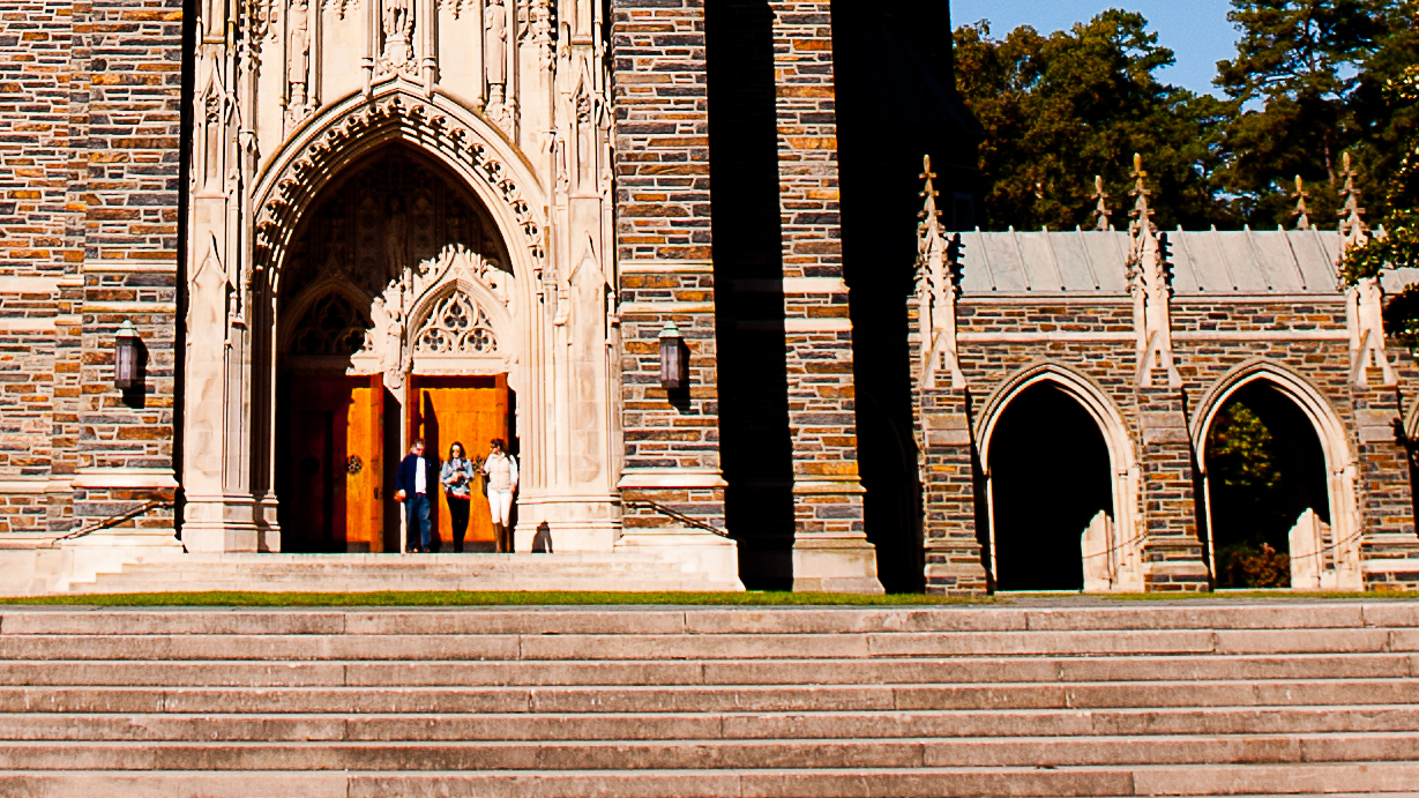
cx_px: 403
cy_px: -810
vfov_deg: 12.3
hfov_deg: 24.3
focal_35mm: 87
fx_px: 3273
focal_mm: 24
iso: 320
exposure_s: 1/4000
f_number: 4
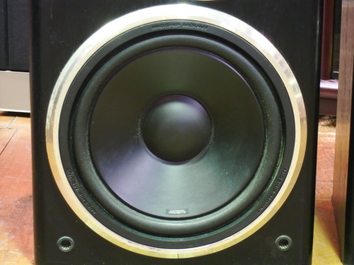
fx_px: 1145
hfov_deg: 17.6
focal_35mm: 112
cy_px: 132
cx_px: 177
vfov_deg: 13.2
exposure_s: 1/2.5
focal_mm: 19.6
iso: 400
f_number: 5.8
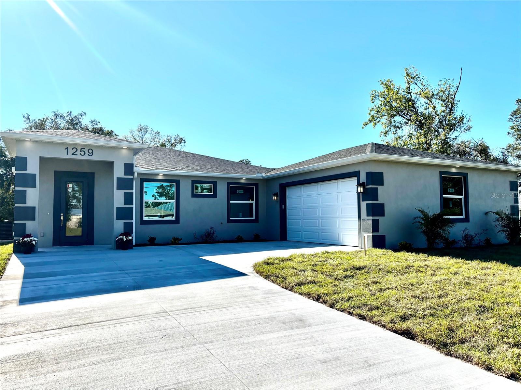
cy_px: 195
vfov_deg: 53.1
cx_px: 260
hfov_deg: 67.3
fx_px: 391
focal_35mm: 26
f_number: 1.6
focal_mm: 5.96
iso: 50
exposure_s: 1/3788
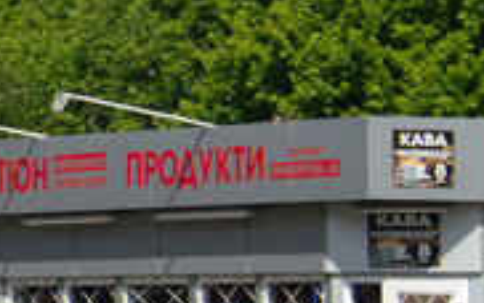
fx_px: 5306
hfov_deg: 5.0
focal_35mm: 402
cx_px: -787
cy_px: -27
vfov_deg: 3.3
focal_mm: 40
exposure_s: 1/800
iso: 100
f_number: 8
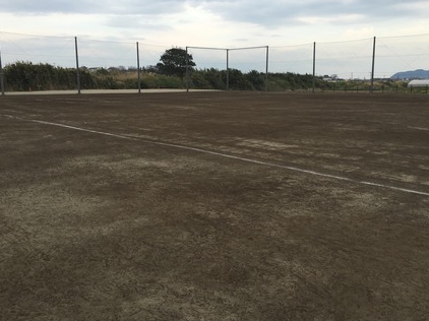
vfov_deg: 42.8
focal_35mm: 33
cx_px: 235
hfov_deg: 55.3
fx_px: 409
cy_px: 143
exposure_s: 1/262
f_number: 2.2
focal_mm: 4.15
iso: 25
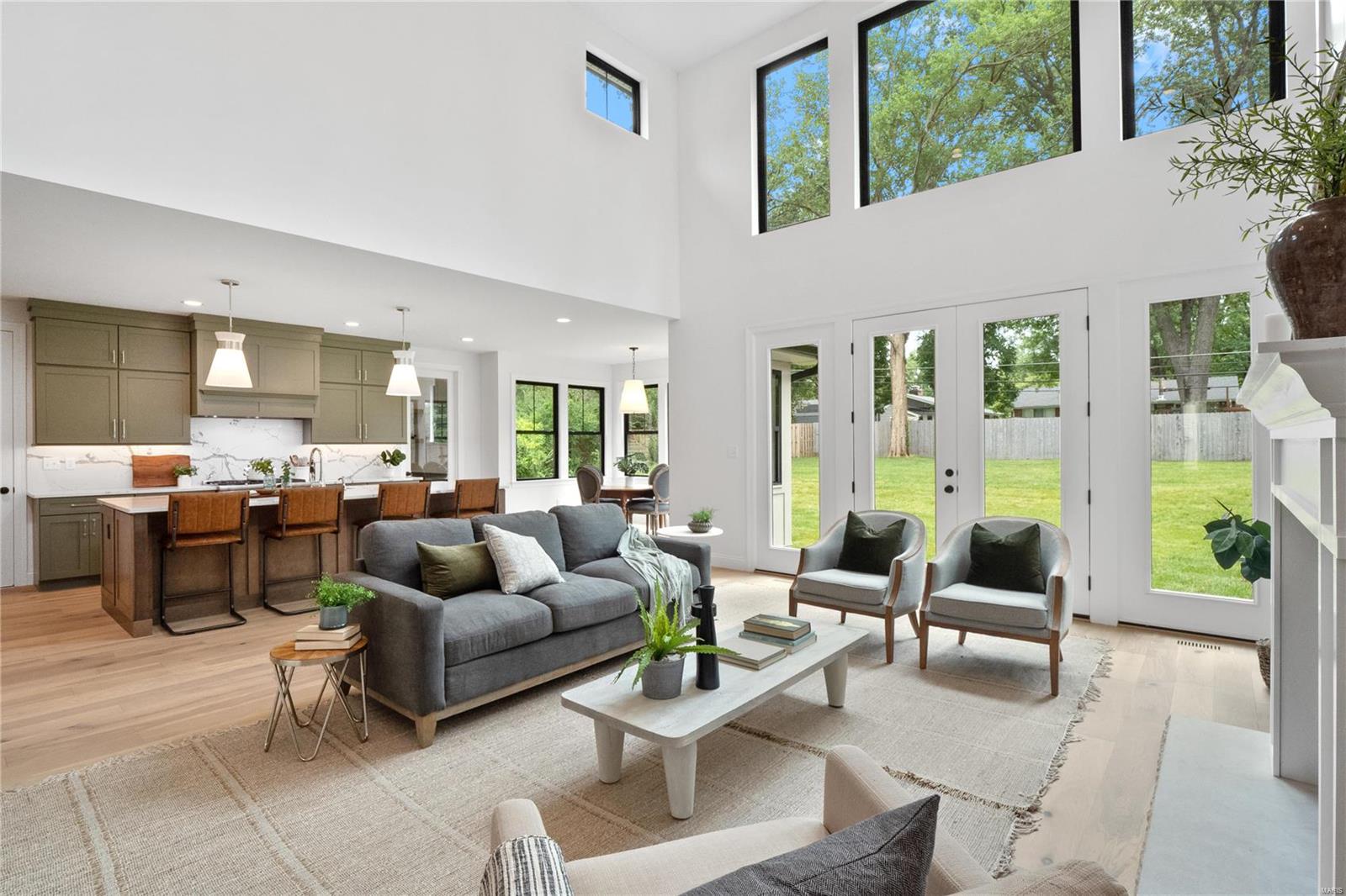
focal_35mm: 16
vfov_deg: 73.7
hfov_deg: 96.7
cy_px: 448
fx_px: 598
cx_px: 673
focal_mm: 8
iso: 400
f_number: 8
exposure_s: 1/40
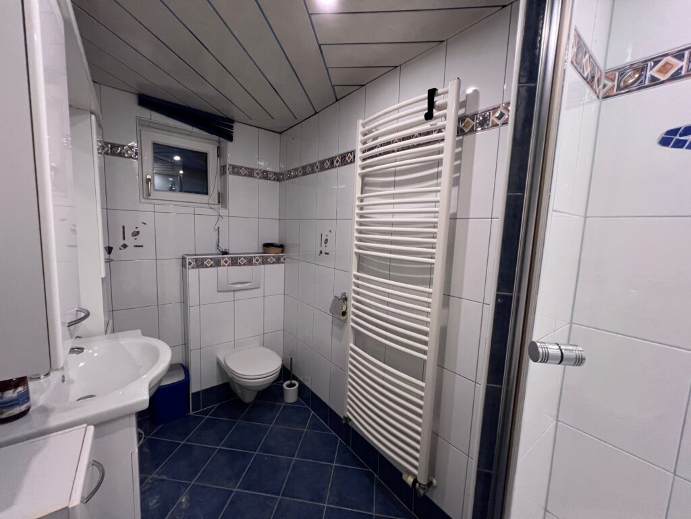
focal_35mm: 13
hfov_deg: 106.2
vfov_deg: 89.9
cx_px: 346
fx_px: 260
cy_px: 260
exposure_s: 1/50
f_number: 1.8
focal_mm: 1.57
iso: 320
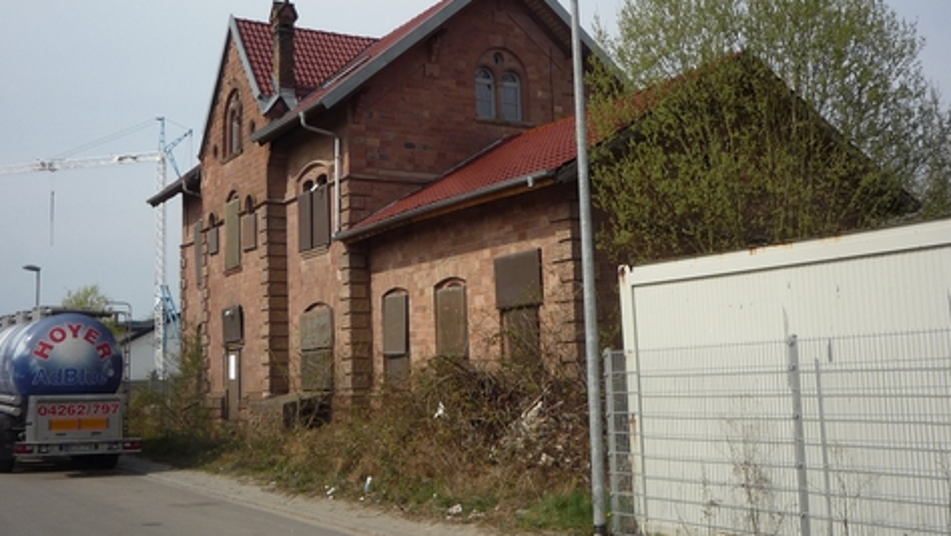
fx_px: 1085
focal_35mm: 43
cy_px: 235
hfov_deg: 47.3
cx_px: 473
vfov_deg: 27.7
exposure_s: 1/500
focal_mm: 5.2
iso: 100
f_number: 5.6
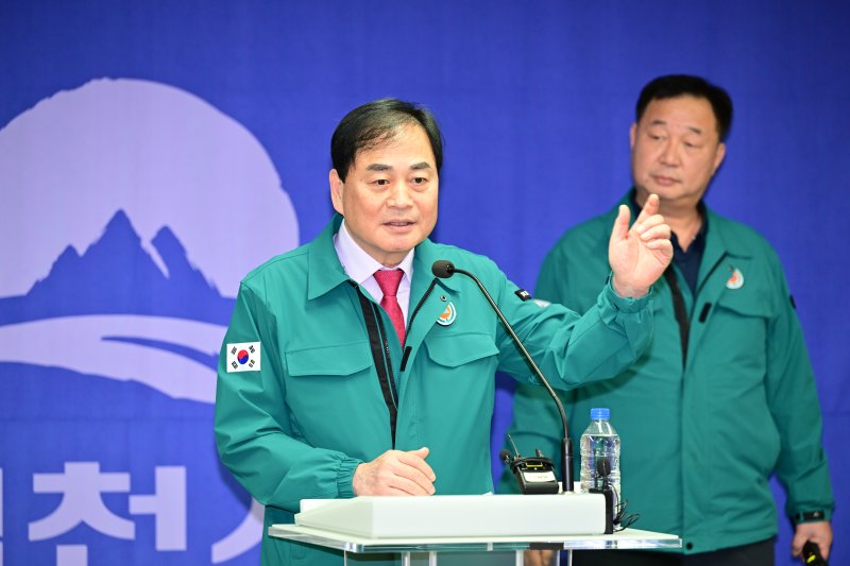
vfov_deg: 8.1
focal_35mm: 170
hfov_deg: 12.1
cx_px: 425
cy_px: 283
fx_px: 4013
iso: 1600
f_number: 3.5
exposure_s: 1/125
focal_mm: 170
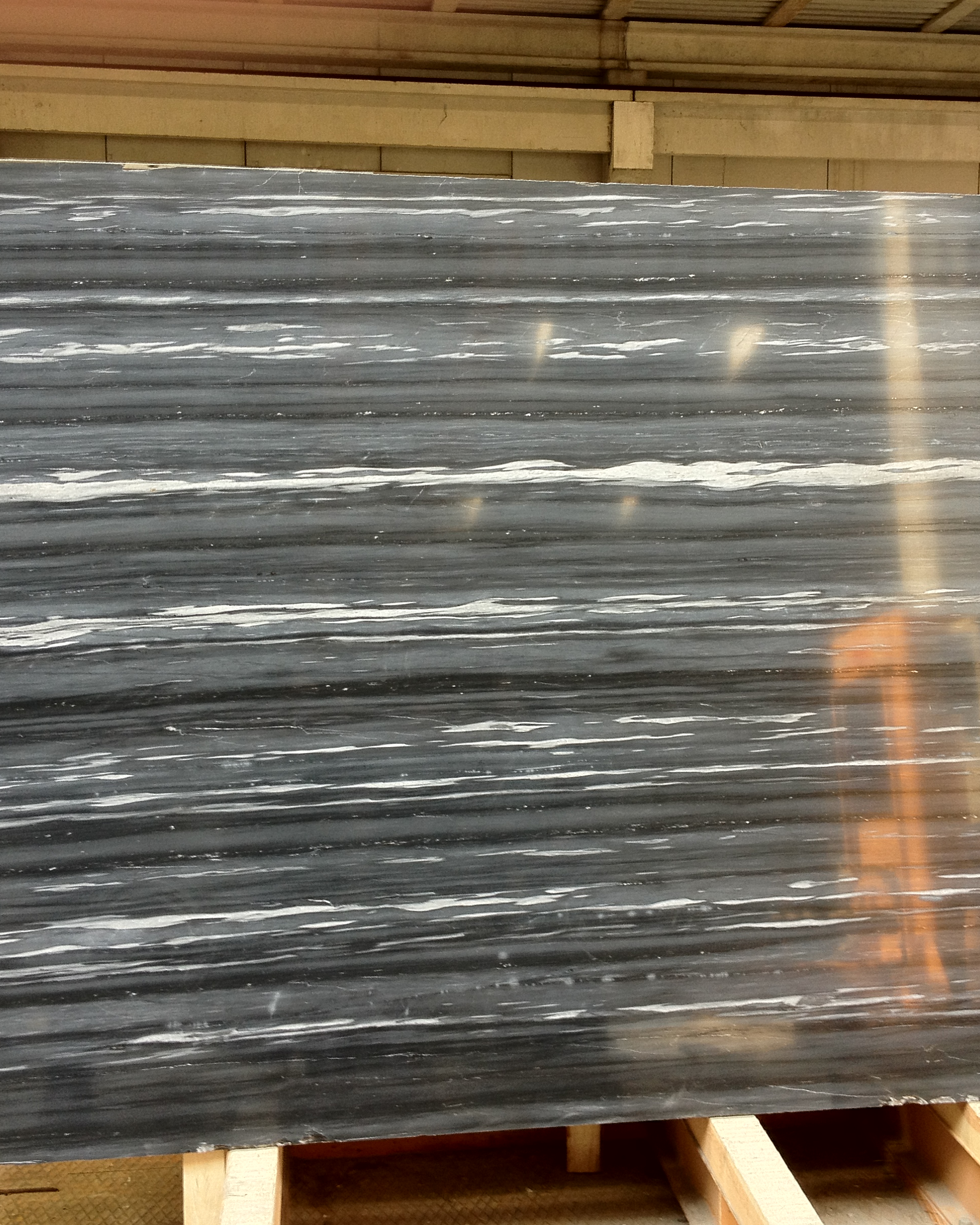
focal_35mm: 46
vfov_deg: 40.3
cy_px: 613
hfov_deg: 32.7
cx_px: 563
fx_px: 1668
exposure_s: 1/40
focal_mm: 4.28
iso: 64
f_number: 2.4
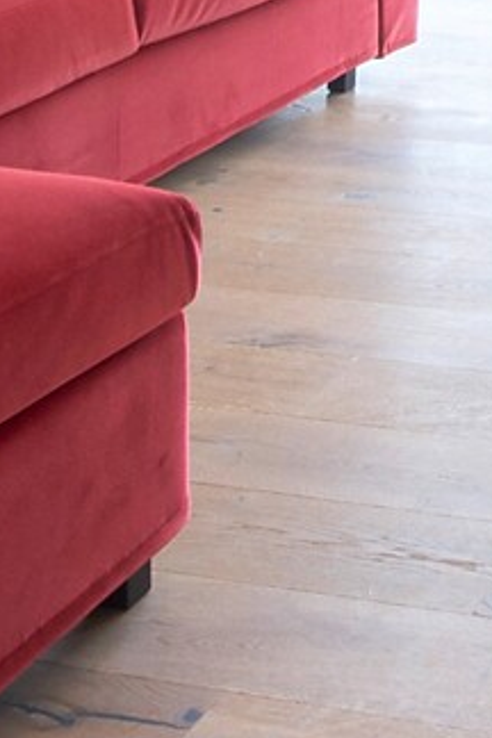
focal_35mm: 83
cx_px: 852
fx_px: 1701
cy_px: -279
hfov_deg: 14.7
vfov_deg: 21.6
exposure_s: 1/2.5
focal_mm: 14
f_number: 20
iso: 250
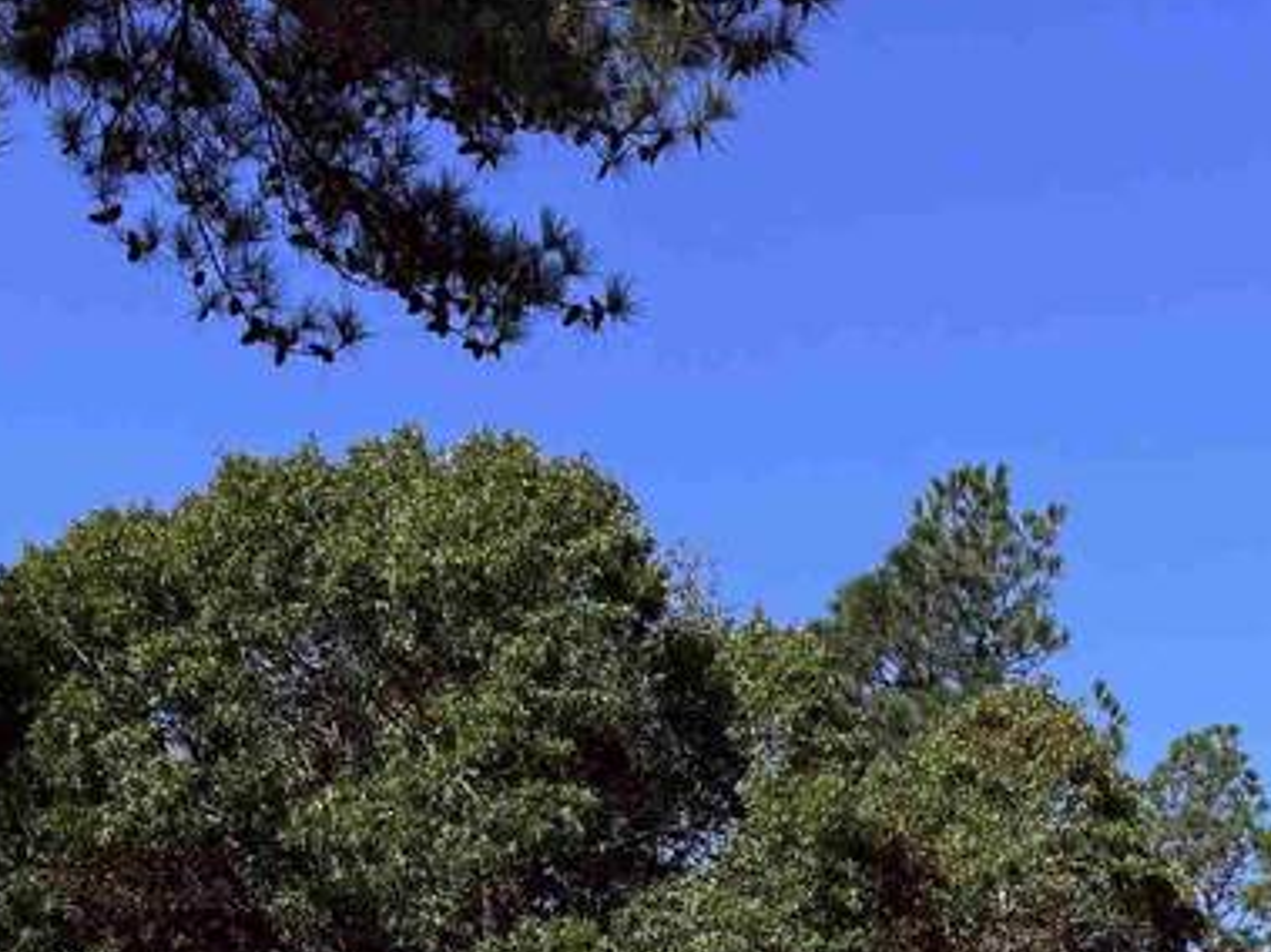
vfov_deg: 16.6
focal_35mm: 81
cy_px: 1421
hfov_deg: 23.8
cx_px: 979
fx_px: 2973
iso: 80
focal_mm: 6.76
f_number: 1.78
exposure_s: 1/3759
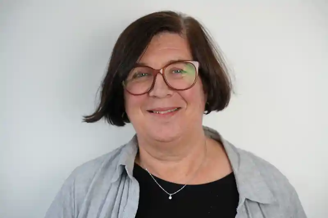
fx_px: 638
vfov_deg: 19.4
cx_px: 164
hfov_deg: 28.8
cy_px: 109
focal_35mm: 70
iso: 320
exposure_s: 1/160
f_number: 4
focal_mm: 70
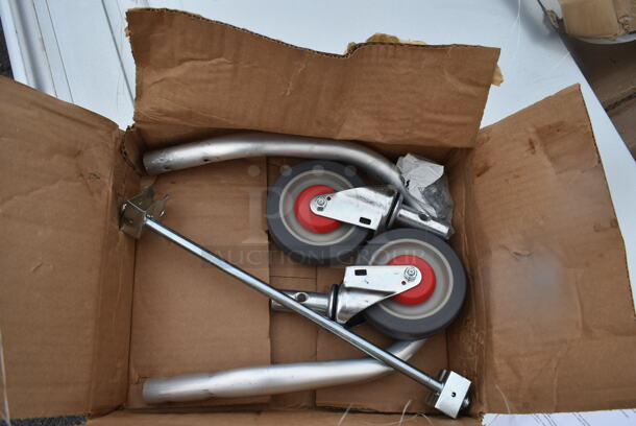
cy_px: 213
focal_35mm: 30
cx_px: 318
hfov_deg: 61.9
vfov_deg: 43.7
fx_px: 530
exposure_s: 1/160
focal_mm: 20
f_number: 6.3
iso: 100
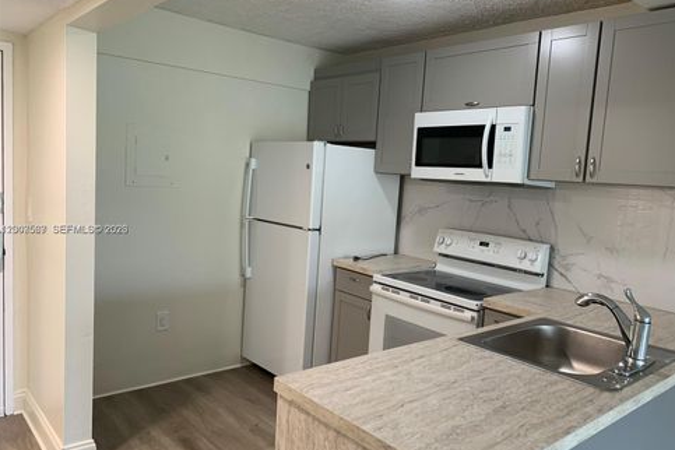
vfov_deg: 46.4
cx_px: 341
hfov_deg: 65.5
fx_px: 525
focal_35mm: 28
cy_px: 230
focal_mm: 4.25
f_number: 1.8
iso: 80
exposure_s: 1/60
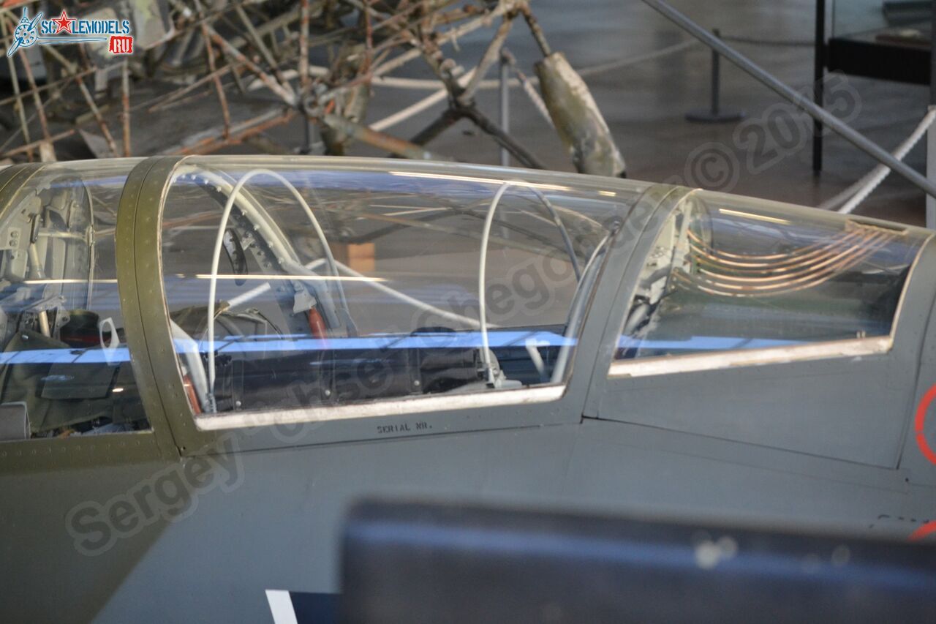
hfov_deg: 8.1
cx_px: 468
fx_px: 6629
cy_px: 312
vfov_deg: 5.4
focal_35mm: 255
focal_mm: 170
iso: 1600
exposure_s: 1/125
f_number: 5
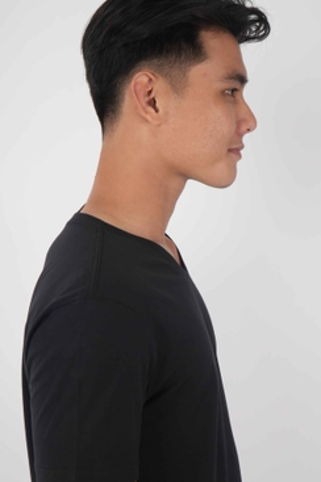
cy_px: 255
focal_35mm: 55
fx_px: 737
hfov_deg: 24.6
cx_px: 147
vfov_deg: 36.3
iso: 100
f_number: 4
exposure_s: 1/160
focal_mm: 28
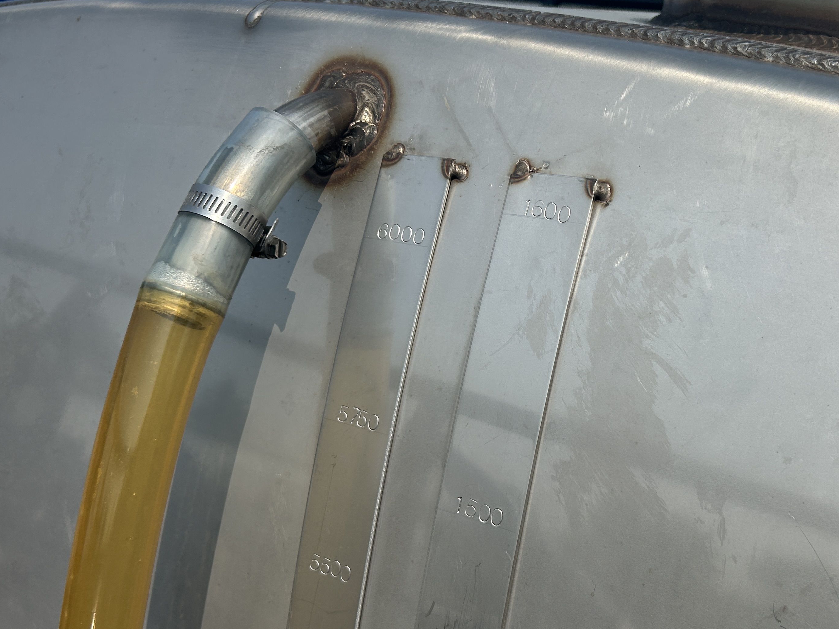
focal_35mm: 38
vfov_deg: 37.7
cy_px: 329
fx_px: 921
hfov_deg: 48.4
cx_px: 532
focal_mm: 5.7
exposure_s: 1/8000
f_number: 1.5
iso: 50
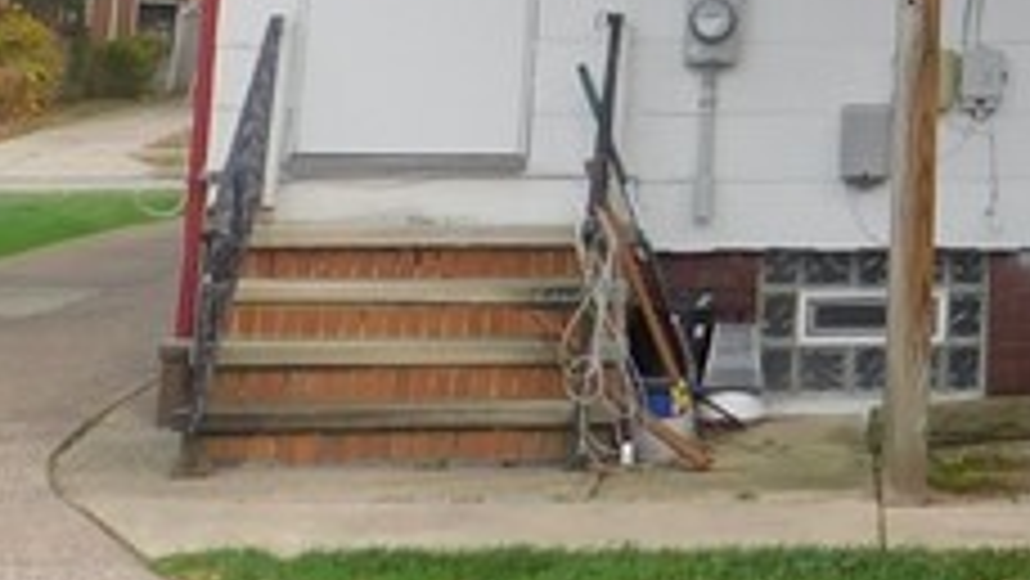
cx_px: 1502
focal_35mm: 112
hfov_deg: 17.4
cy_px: -647
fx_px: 3060
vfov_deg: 9.9
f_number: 3
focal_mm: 4
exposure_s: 1/250
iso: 125
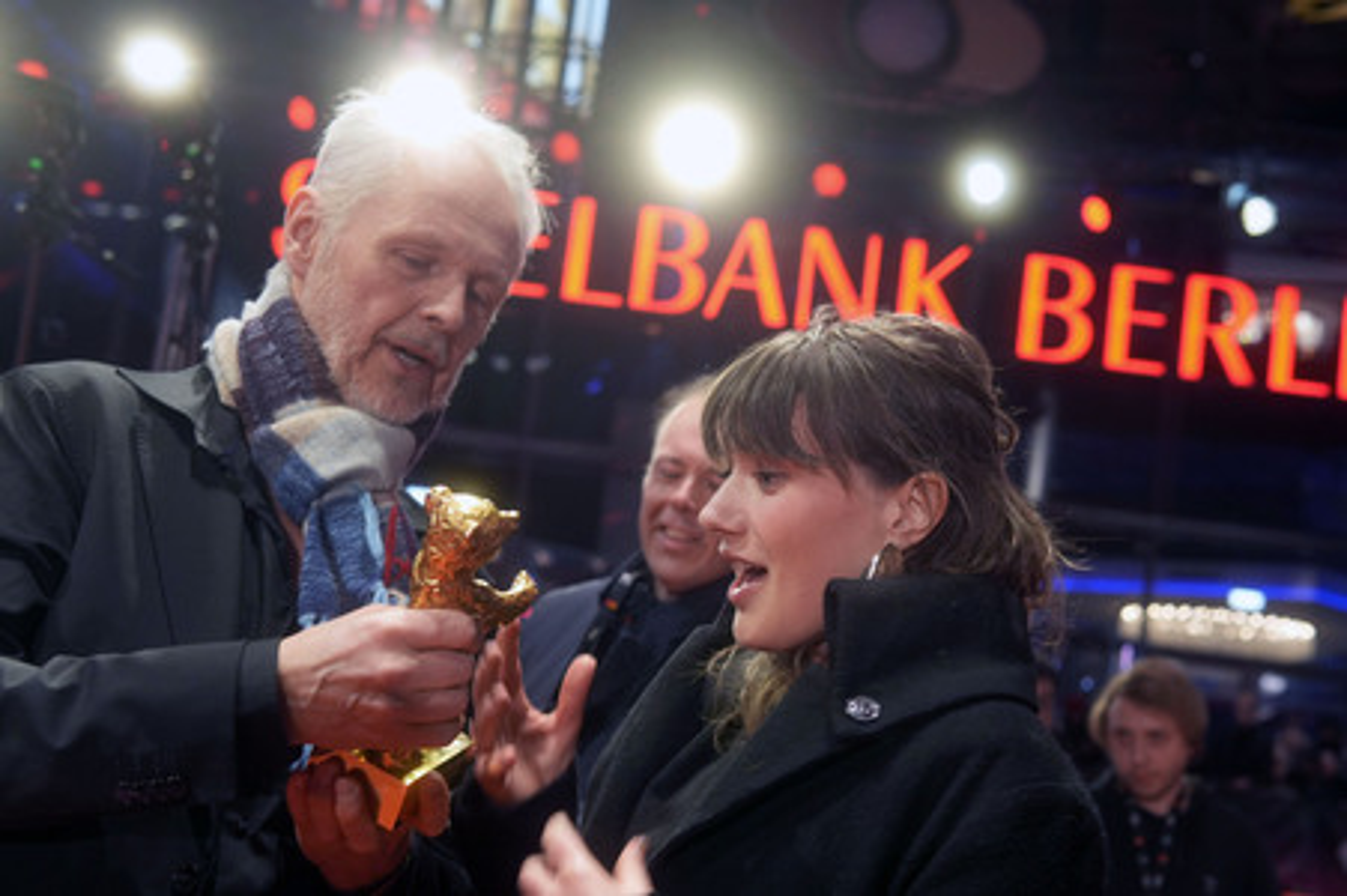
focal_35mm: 45
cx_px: 674
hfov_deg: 43.6
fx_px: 1682
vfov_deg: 29.8
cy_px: 448
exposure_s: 1/100
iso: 640
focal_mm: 30
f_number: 3.2
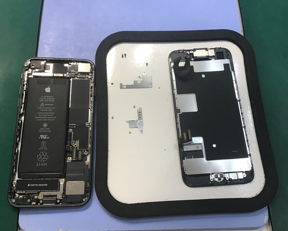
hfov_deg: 54.2
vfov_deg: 44.5
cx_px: 144
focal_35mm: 33
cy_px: 115
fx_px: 281
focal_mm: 3.3
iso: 25
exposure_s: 1/30
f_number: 2.4
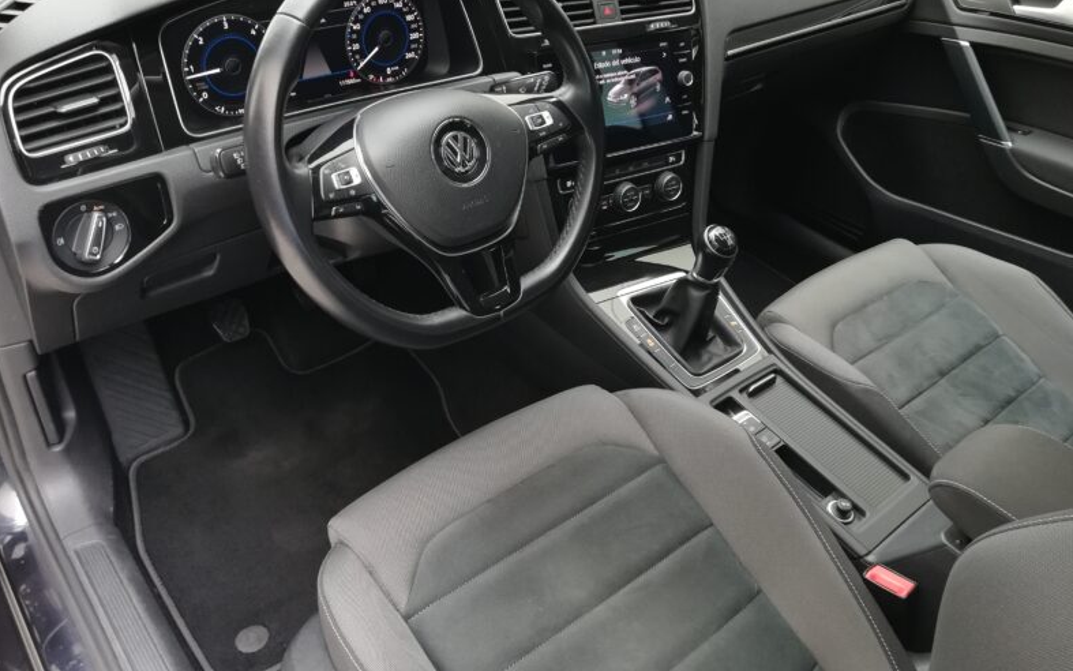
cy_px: 295
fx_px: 819
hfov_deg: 66.5
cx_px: 539
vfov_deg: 44.5
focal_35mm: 28
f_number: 2.2
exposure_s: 1/33.3
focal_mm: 3.83
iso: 100
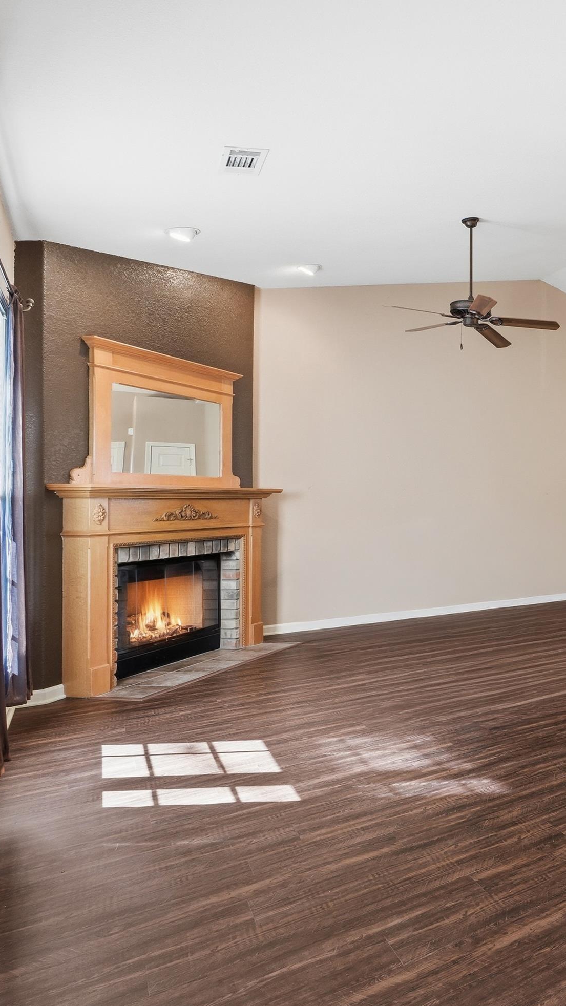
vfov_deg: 76.3
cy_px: 500
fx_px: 640
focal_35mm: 24
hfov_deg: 37.2
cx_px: 666
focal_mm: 10
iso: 250
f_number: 9
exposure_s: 1/15
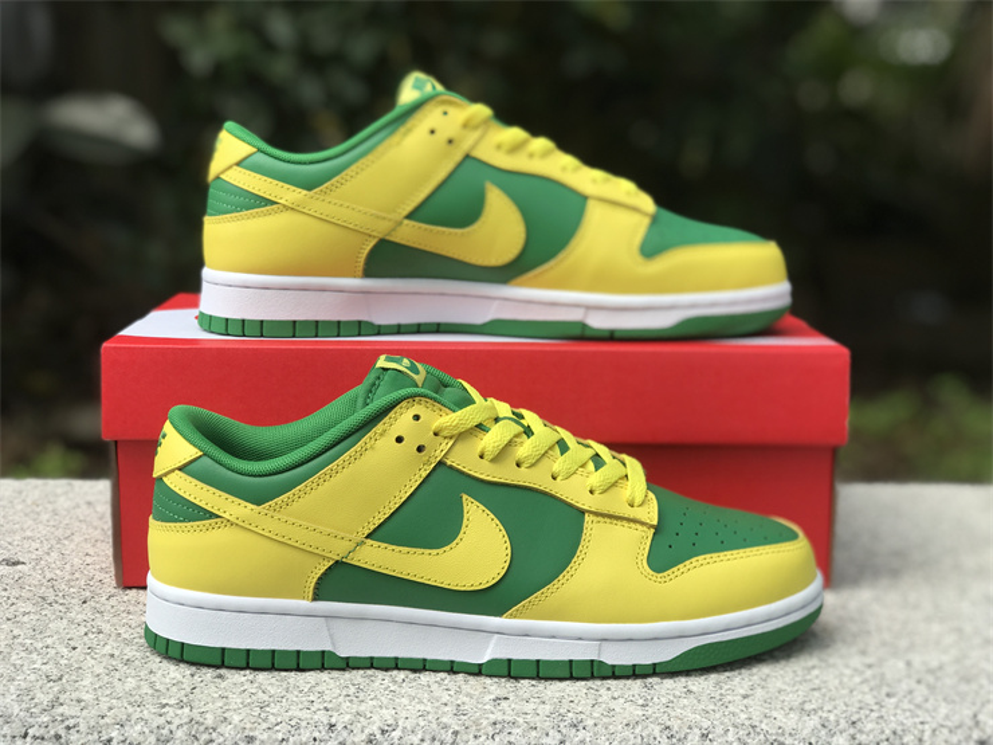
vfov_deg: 25.7
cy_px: 372
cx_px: 496
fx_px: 1635
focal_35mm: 57
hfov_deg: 33.8
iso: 20
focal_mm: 6.6
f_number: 2.8
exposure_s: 1/224
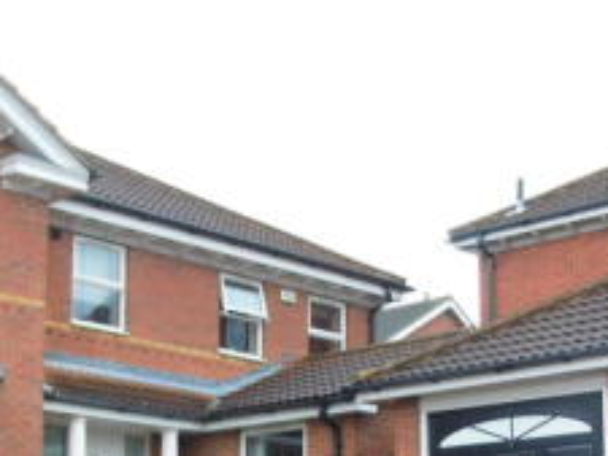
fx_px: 1318
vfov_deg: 19.1
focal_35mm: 75
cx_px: 226
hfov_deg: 25.9
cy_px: 455
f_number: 3.2
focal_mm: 5.2
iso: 100
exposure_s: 1/60
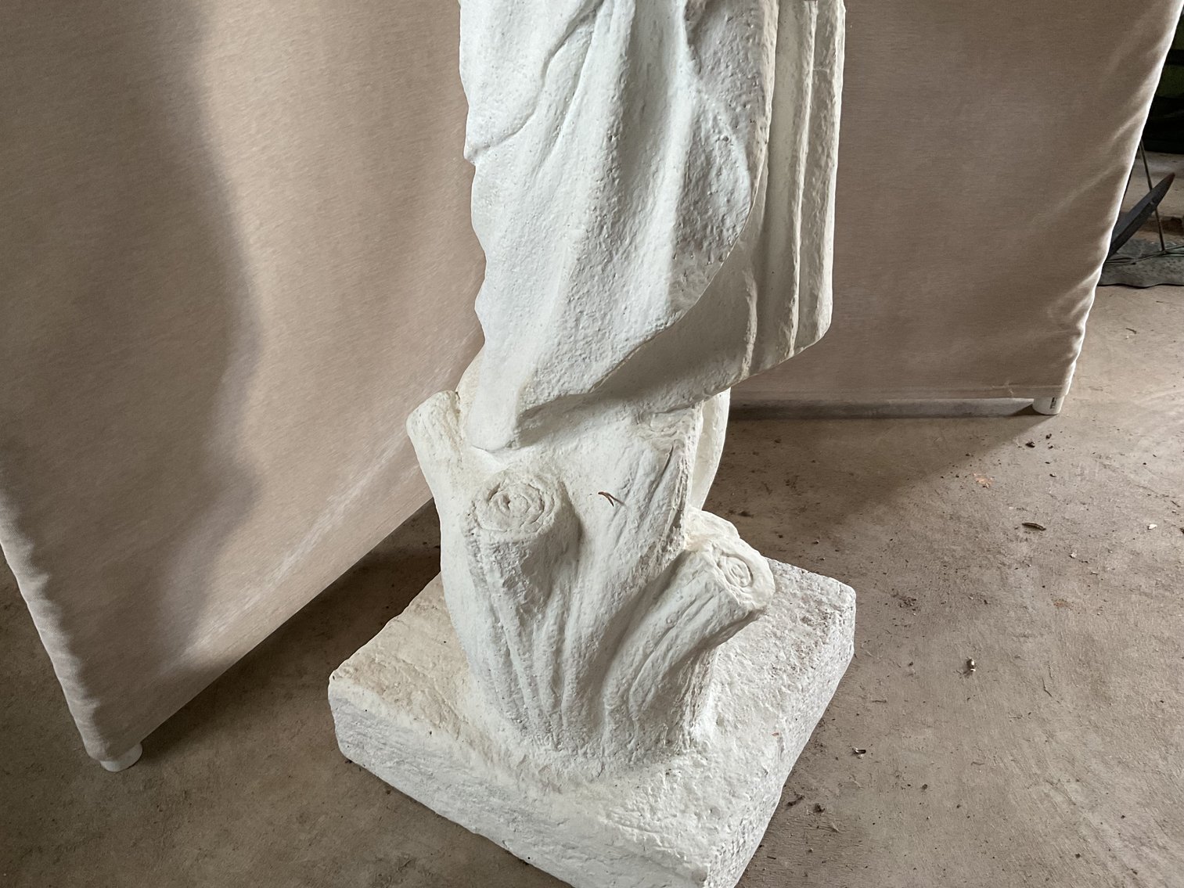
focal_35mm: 29
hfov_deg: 61.7
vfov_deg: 48.2
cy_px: 444
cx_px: 592
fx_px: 992
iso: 125
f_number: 1.8
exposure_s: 1/60
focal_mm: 3
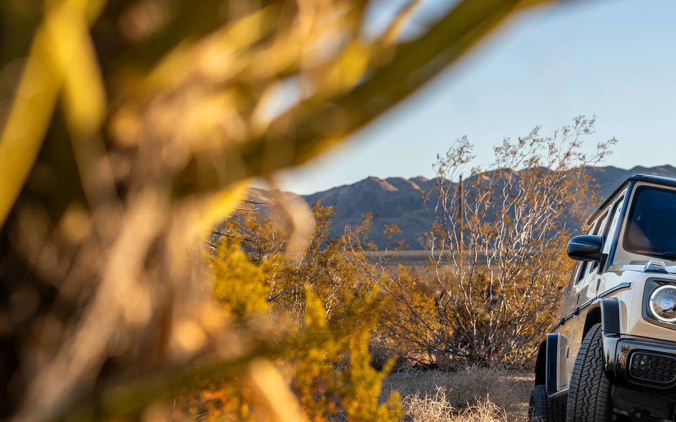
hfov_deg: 20.4
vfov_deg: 12.9
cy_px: 321
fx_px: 1861
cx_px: 514
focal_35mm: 101
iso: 100
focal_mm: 62
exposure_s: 1/200
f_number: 4
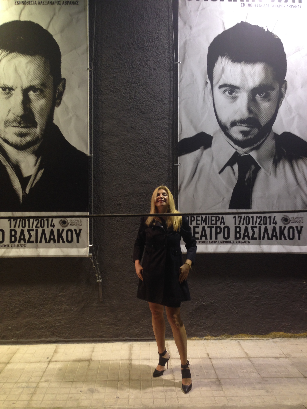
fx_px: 390
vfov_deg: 55.4
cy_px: 204
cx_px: 154
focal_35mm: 33
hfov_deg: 42.9
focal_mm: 4.12
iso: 64
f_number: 2.4
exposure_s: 1/20
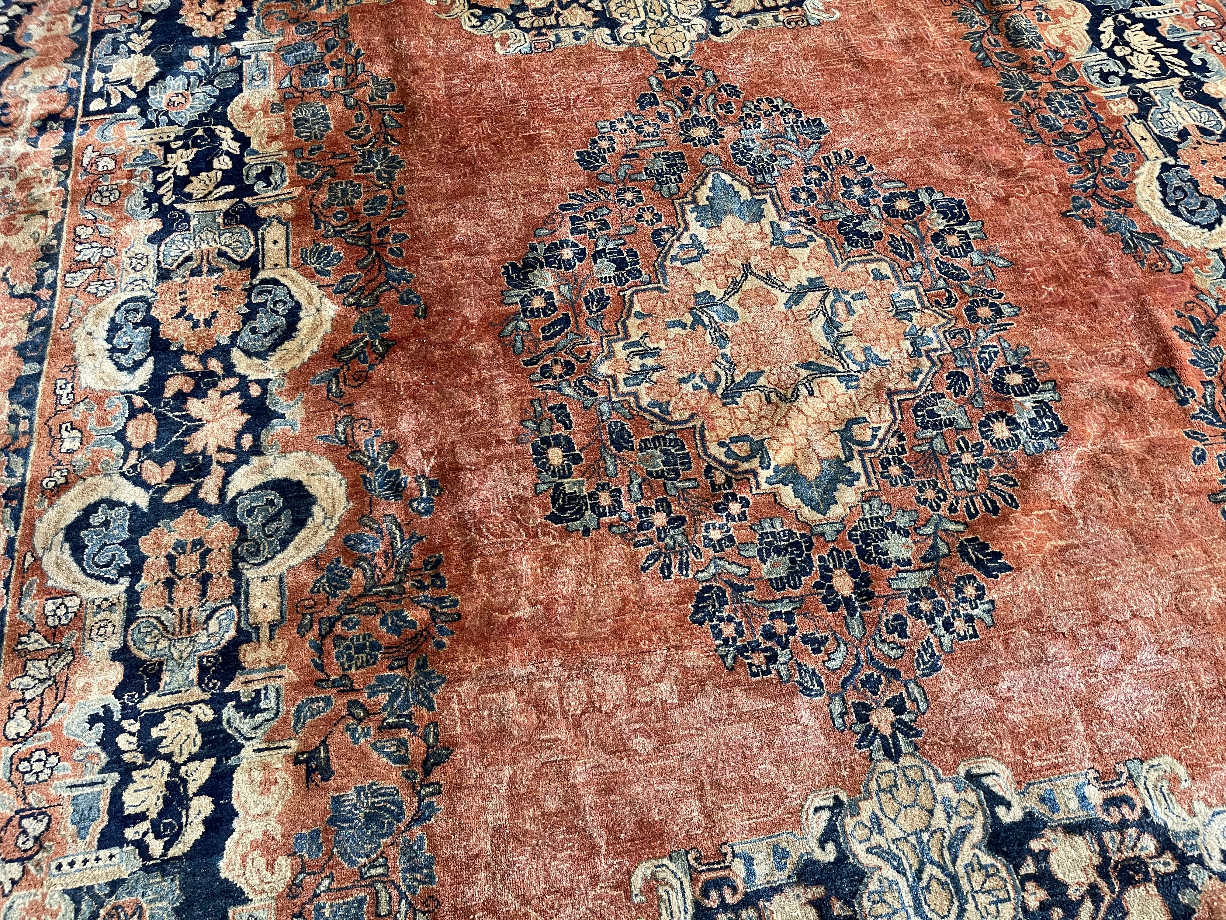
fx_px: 885
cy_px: 460
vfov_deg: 54.9
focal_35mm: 25
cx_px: 613
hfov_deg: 69.4
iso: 200
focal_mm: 5.1
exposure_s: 1/60
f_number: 1.6
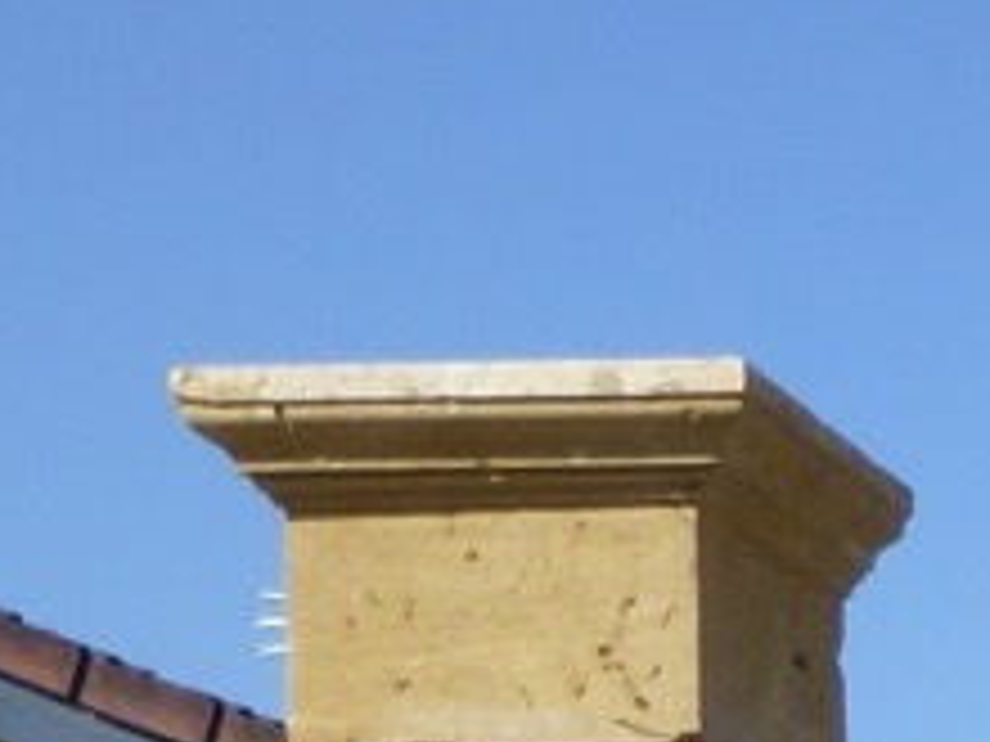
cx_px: 2470
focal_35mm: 164
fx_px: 4690
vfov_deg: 8.4
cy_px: 1718
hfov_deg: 10.3
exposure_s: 1/1000
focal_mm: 5.4
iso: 100
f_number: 3.5
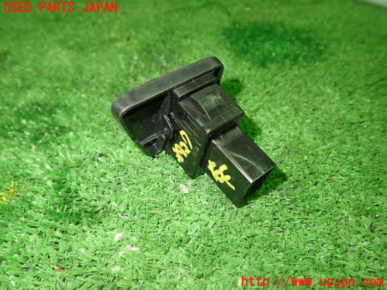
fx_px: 335
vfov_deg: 46.8
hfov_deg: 60.0
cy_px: 145
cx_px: 194
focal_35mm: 30
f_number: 2.3
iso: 320
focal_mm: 5.4
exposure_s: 1/30
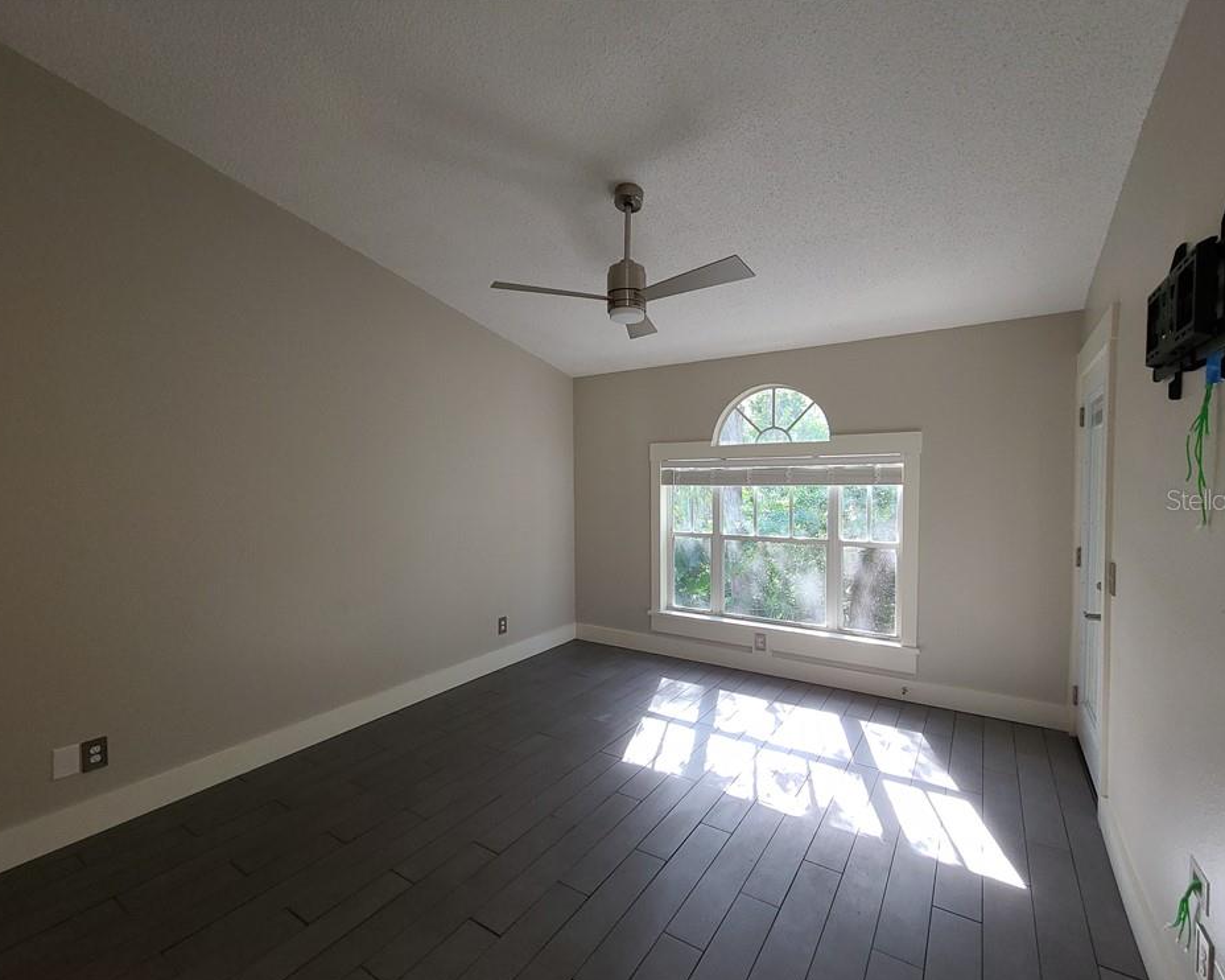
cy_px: 499
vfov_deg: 88.0
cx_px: 615
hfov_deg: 100.7
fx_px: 507
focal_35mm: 14
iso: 100
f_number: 2.2
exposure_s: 1/59
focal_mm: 2.2
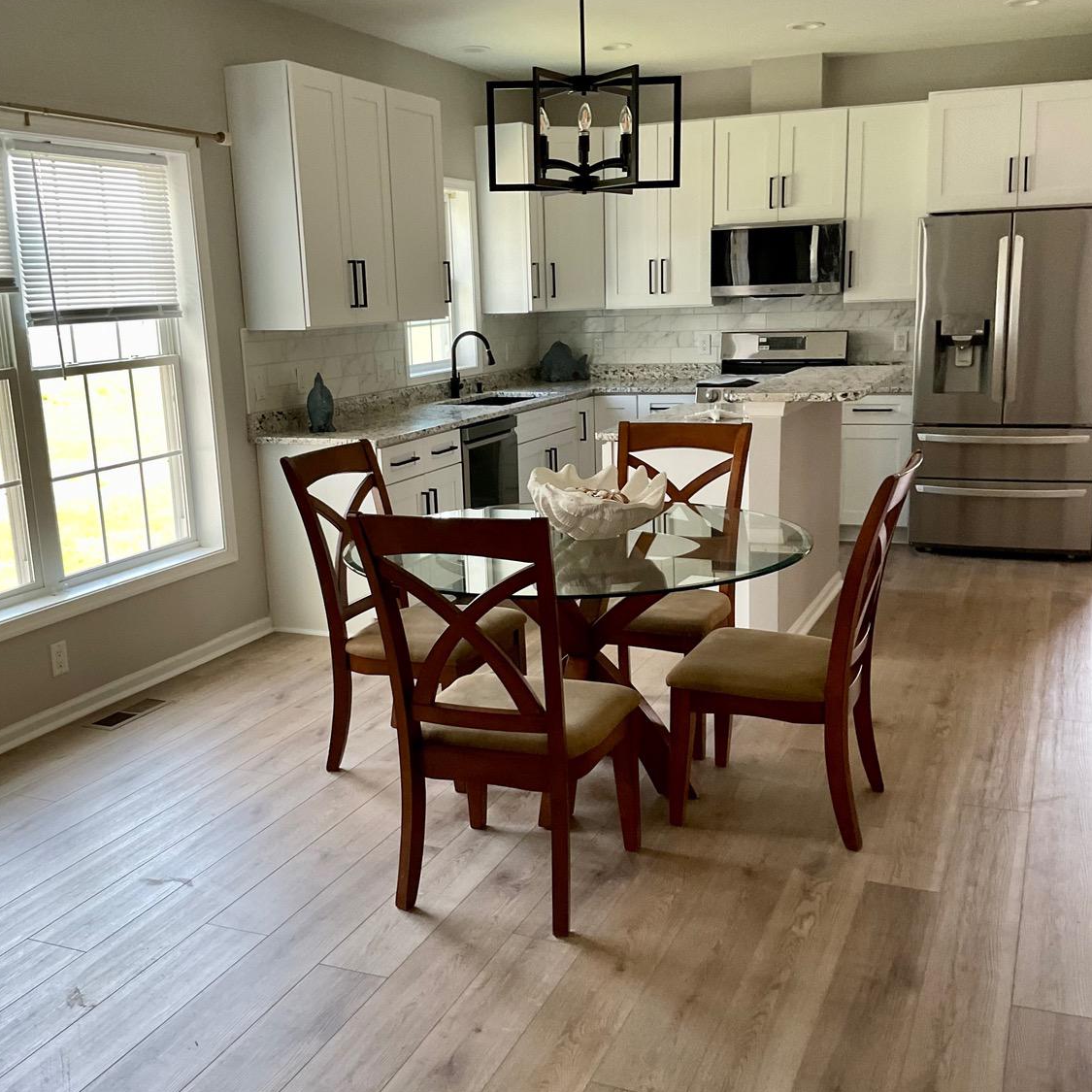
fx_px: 1249
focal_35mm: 35
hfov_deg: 47.2
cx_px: 537
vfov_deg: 47.2
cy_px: 551
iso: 80
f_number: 1.8
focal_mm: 3
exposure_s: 1/60
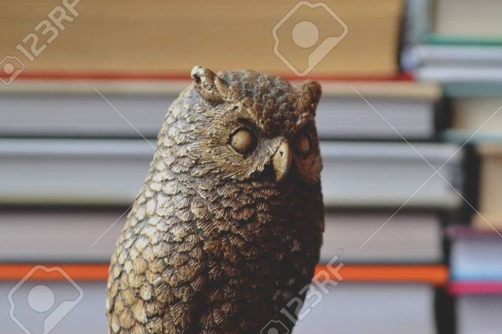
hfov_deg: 16.1
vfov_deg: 10.8
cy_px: 274
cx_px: 436
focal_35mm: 126
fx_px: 1755
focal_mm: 45
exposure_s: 1/60
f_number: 5.3
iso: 1600
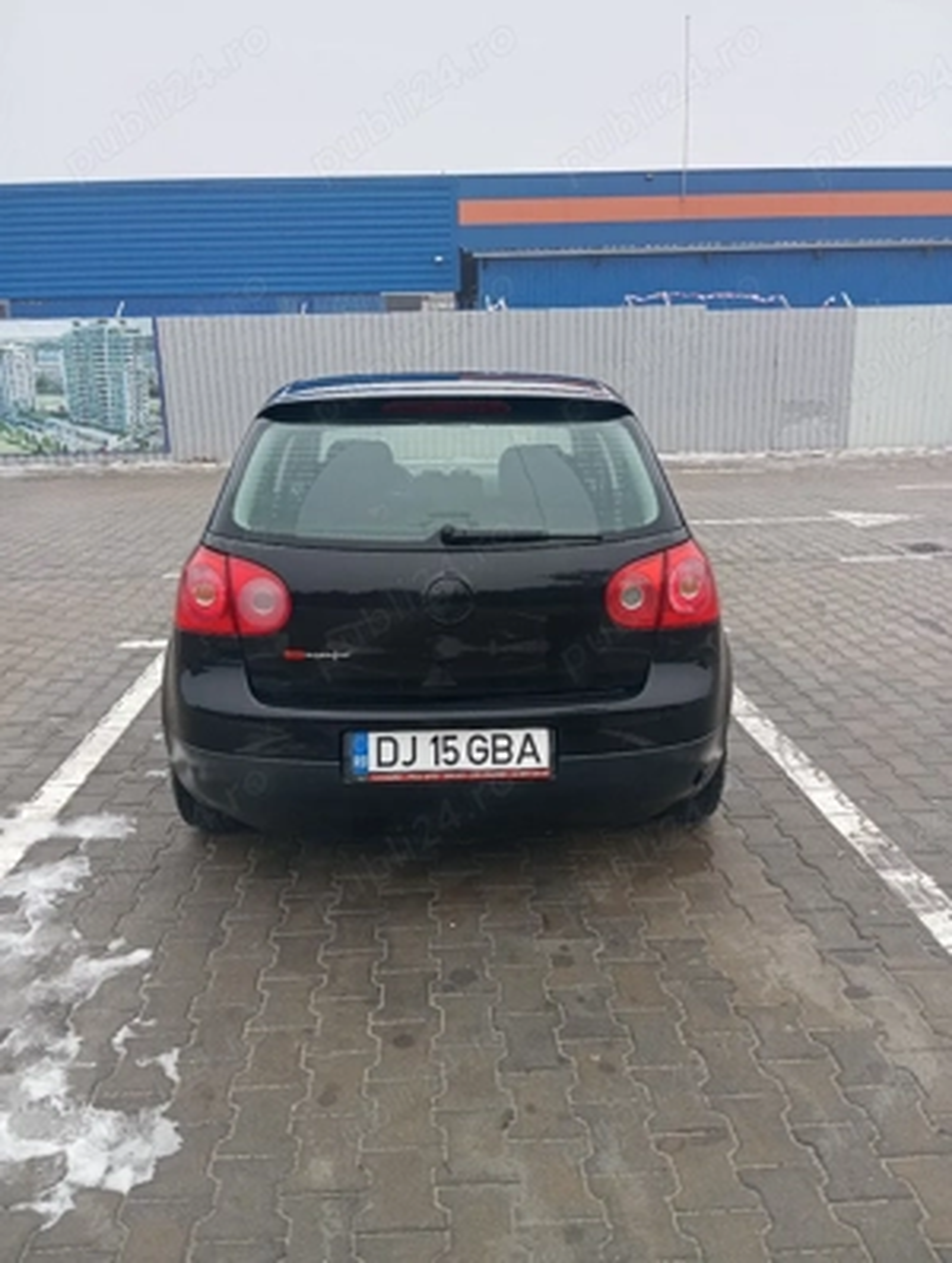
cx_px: 476
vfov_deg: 63.4
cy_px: 632
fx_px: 1023
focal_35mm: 28
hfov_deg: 49.9
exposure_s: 1/120
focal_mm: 4.22
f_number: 1.8
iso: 100
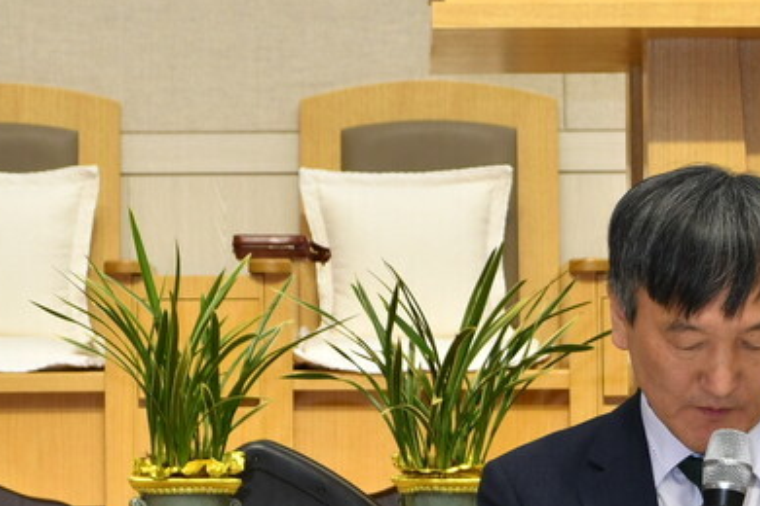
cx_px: 626
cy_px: 457
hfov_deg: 11.0
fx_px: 3947
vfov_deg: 7.3
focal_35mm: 187
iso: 320
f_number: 5.6
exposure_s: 1/80
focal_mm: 38
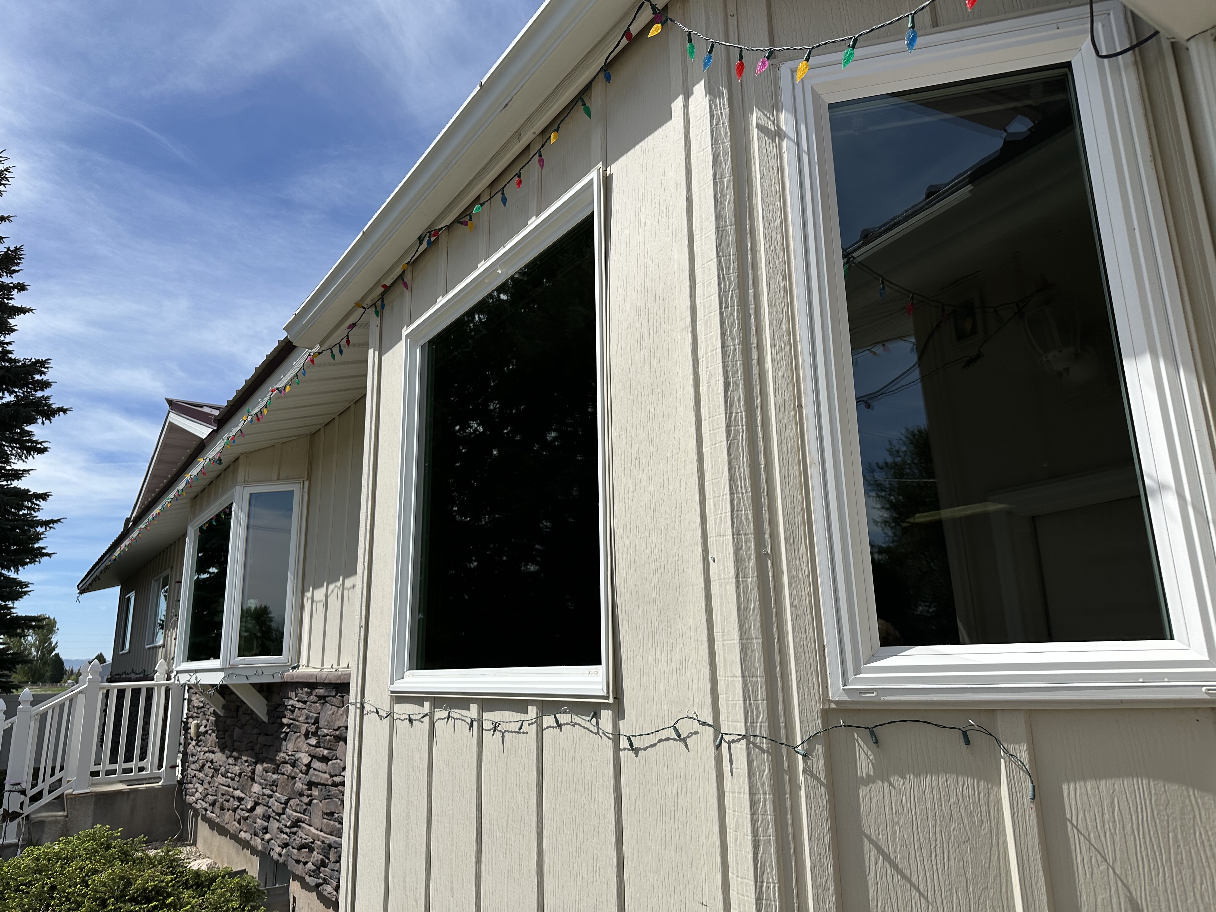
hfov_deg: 71.6
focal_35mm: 24
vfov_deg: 56.8
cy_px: 456
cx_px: 608
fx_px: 843
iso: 80
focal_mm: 6.86
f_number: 1.78
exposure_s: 1/6623
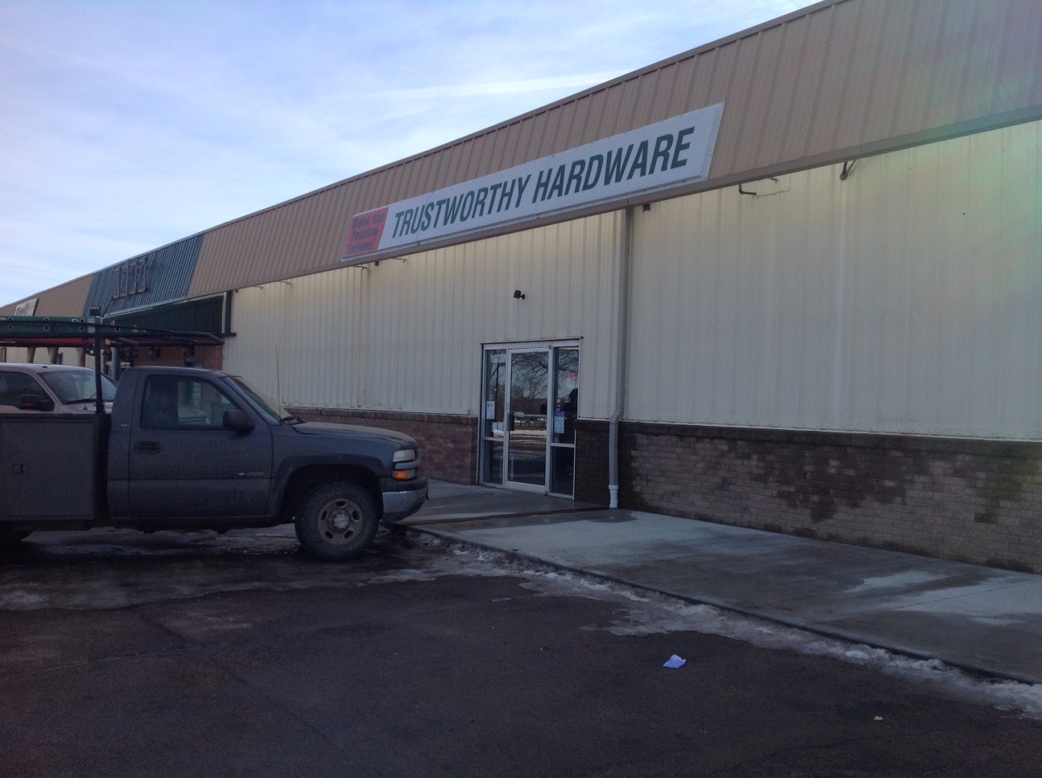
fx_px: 1052
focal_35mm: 35
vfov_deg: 40.6
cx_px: 521
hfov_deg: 52.7
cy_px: 389
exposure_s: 1/1439
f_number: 2.4
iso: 50
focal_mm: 4.28
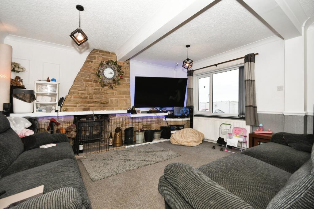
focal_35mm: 15
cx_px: 157
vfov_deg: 77.3
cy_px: 104
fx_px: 131
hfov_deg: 100.4
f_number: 8
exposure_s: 1/60
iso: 400
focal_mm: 10
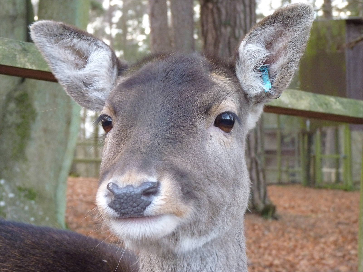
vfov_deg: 18.9
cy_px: 136
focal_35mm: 78
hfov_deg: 25.0
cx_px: 182
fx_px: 818
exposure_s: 1/50
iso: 400
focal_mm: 13.8
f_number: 3.4
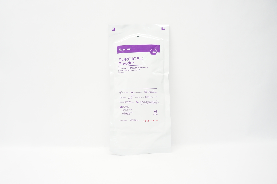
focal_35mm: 27
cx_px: 138
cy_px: 92
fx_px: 208
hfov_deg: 67.4
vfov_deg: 47.8
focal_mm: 18
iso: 400
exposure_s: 1/80
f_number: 3.5
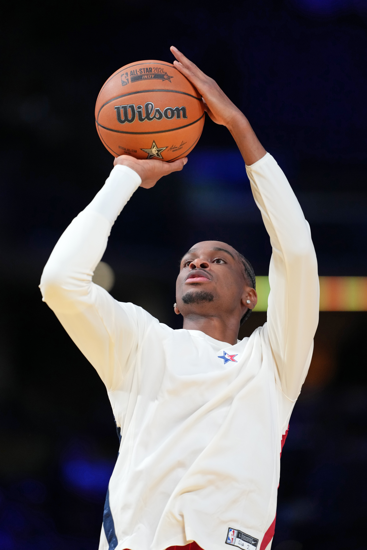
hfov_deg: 4.6
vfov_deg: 6.9
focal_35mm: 300
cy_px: 275
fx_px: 4587
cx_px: 184
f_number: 2.8
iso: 3200
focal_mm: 300
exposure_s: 1/1600
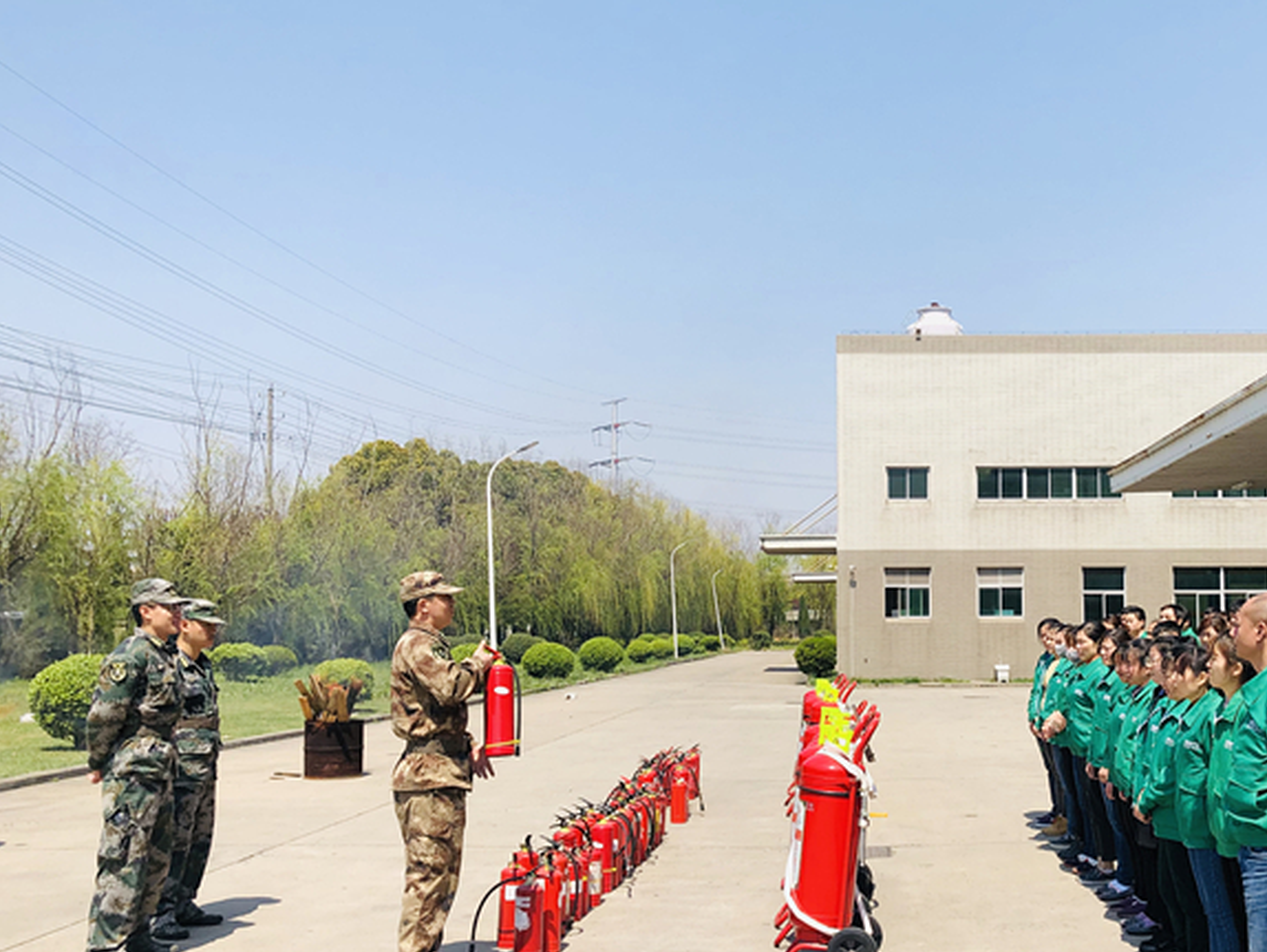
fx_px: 1428
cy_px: 554
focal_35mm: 39
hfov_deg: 46.8
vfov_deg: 36.8
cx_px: 879
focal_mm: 3.99
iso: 20
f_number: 1.8
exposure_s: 1/2288
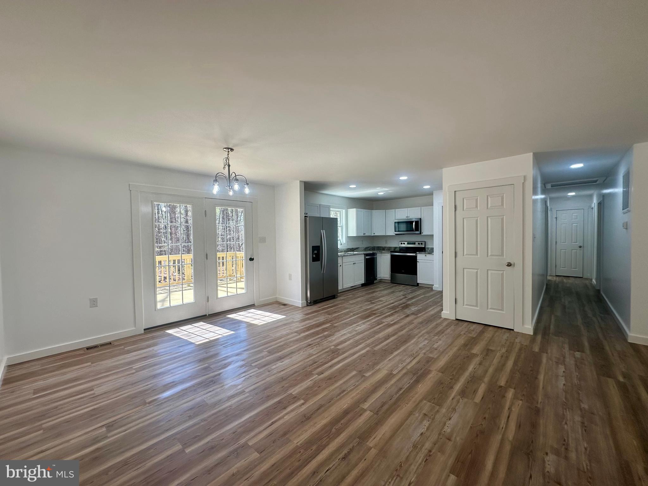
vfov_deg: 85.7
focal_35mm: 14
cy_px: 243
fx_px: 262
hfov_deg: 102.1
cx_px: 324
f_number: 2.2
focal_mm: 2.22
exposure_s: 1/191
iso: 40
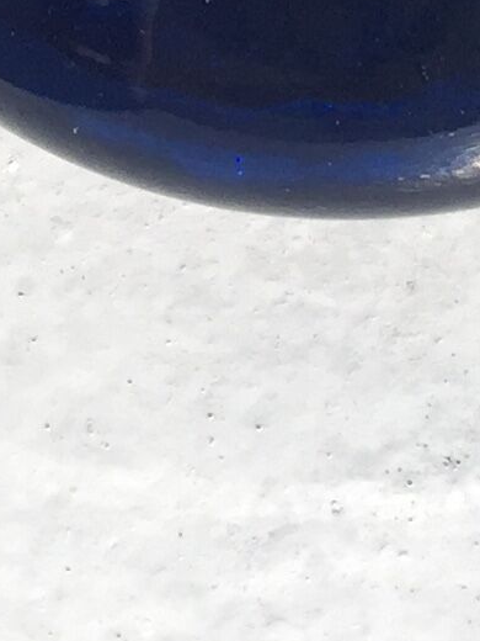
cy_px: -1254
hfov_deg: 8.1
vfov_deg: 8.9
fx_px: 3365
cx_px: 511
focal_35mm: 182
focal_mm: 4.15
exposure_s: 1/1980
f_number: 2.2
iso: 32
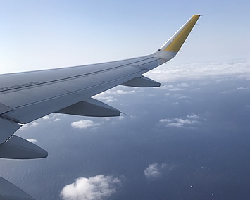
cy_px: 76
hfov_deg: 49.1
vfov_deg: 39.9
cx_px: 126
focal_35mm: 37
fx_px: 274
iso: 20
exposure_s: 1/2817
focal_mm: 3.99
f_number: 1.8
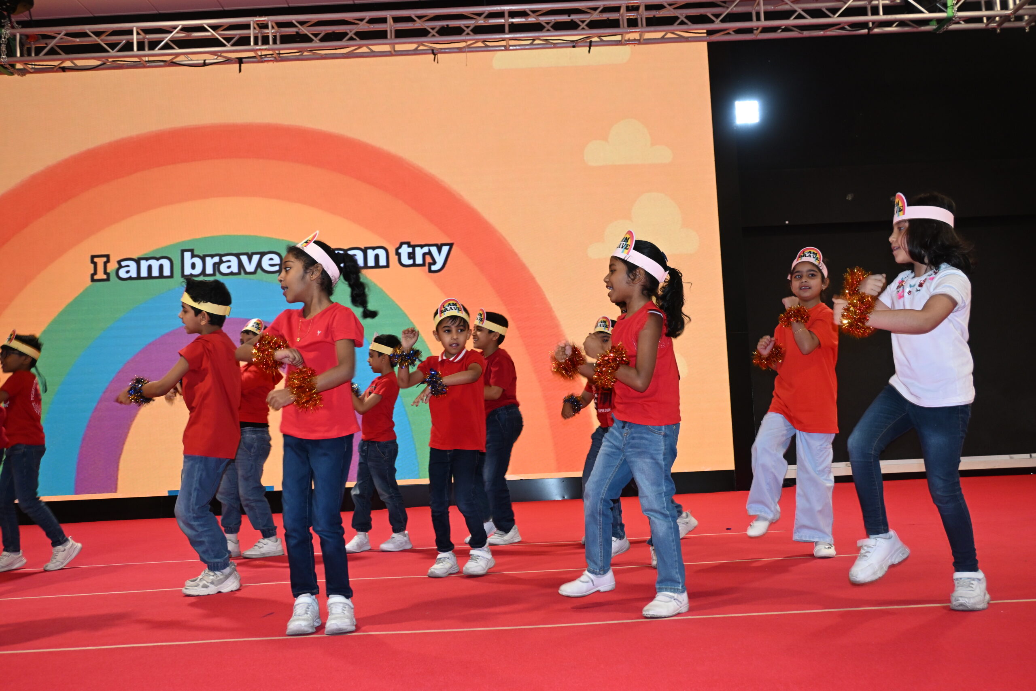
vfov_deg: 39.2
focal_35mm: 34
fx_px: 971
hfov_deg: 56.1
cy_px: 346
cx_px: 518
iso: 640
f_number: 4.5
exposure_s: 1/60
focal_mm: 22.5
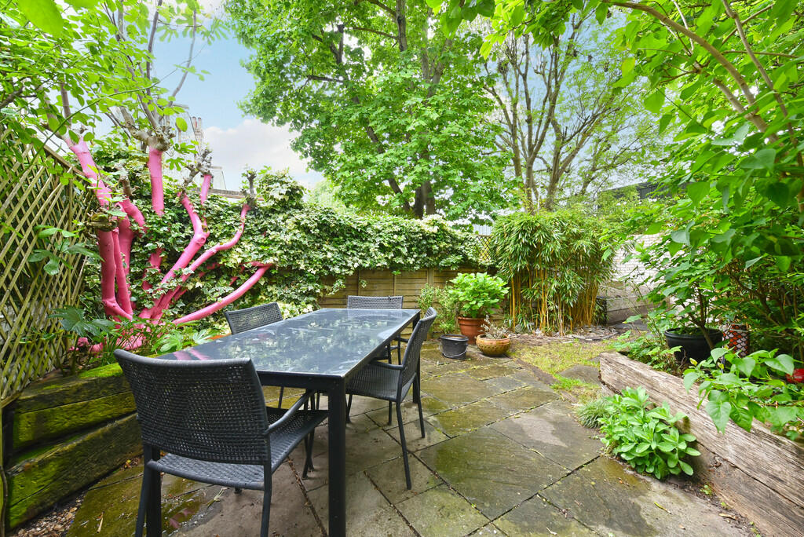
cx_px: 402
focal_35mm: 14
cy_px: 268
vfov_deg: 81.3
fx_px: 313
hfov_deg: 104.2
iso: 250
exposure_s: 1/25
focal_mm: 14
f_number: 11
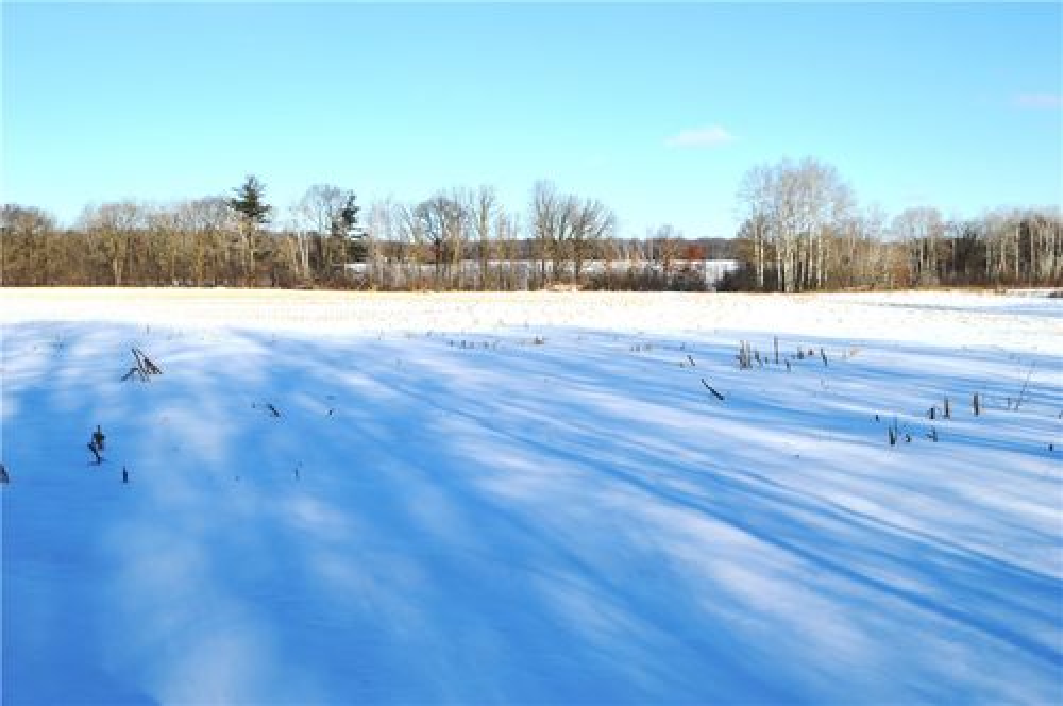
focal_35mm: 39
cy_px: 353
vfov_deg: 34.1
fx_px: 1150
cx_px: 532
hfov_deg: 49.6
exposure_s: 1/250
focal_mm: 26
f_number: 8
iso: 100
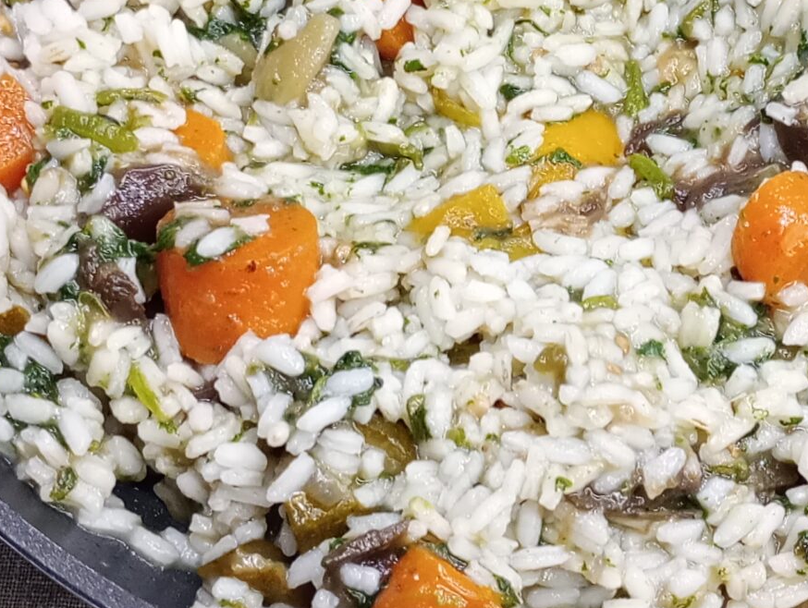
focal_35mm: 82
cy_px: 128
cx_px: 553
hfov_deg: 23.7
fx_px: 1917
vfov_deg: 17.9
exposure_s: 1/30
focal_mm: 4.27
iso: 643
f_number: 1.8
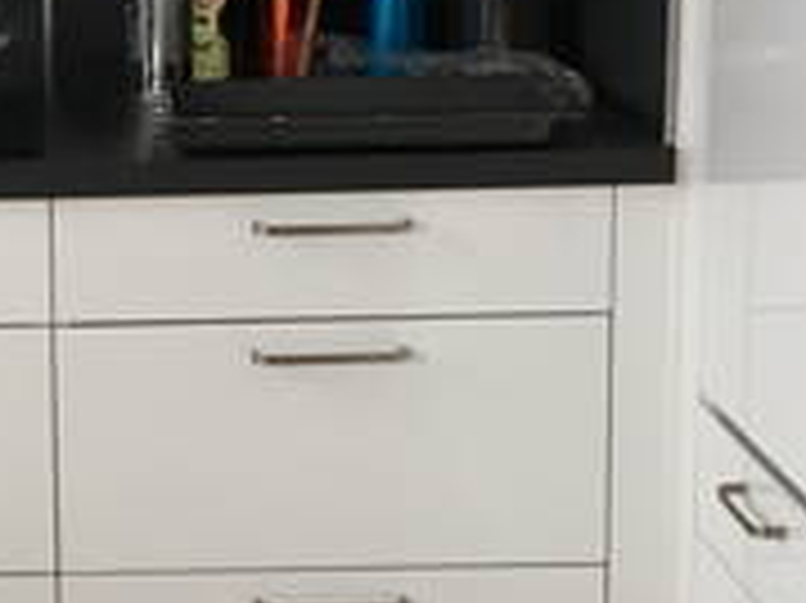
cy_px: 364
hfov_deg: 15.1
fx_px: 2978
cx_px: -50
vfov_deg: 11.6
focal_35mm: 128
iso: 25
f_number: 2.2
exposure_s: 1/33
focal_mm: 4.15
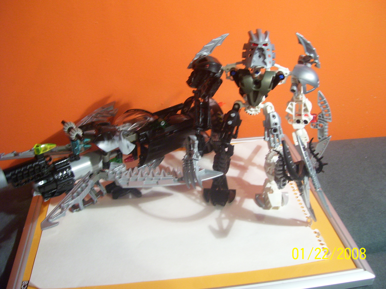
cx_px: 193
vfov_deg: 38.7
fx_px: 413
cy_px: 144
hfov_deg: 50.1
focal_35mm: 37
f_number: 2.7
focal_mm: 6
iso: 160
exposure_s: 1/8
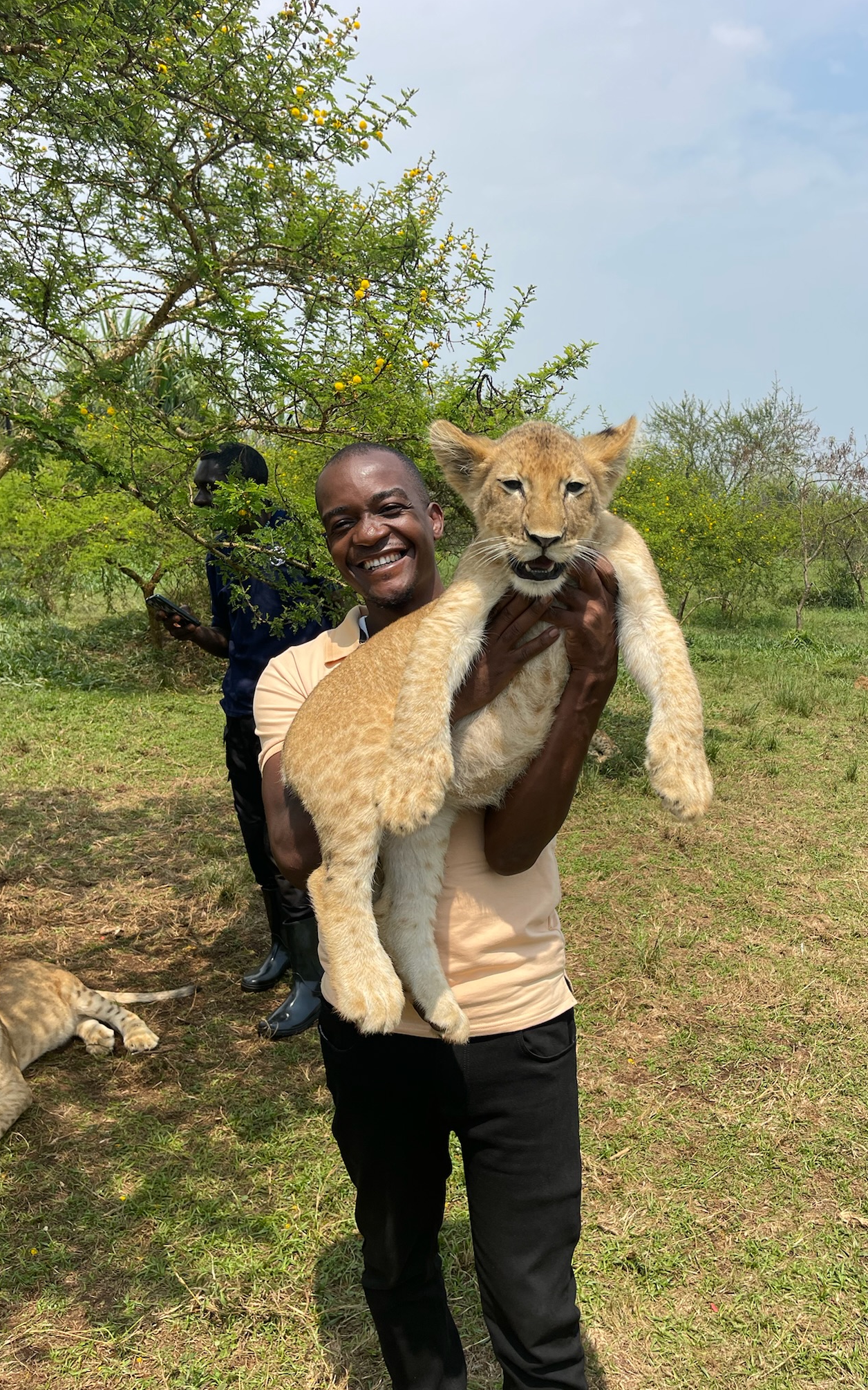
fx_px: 1022
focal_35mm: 27
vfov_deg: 68.4
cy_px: 693
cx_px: 518
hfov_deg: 45.8
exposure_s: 1/3165
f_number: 1.6
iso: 32
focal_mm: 5.1
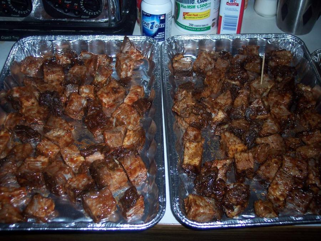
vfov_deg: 36.8
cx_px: 160
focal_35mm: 39
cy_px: 120
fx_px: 362
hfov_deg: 47.9
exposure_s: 1/60
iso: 100
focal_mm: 8
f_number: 2.8
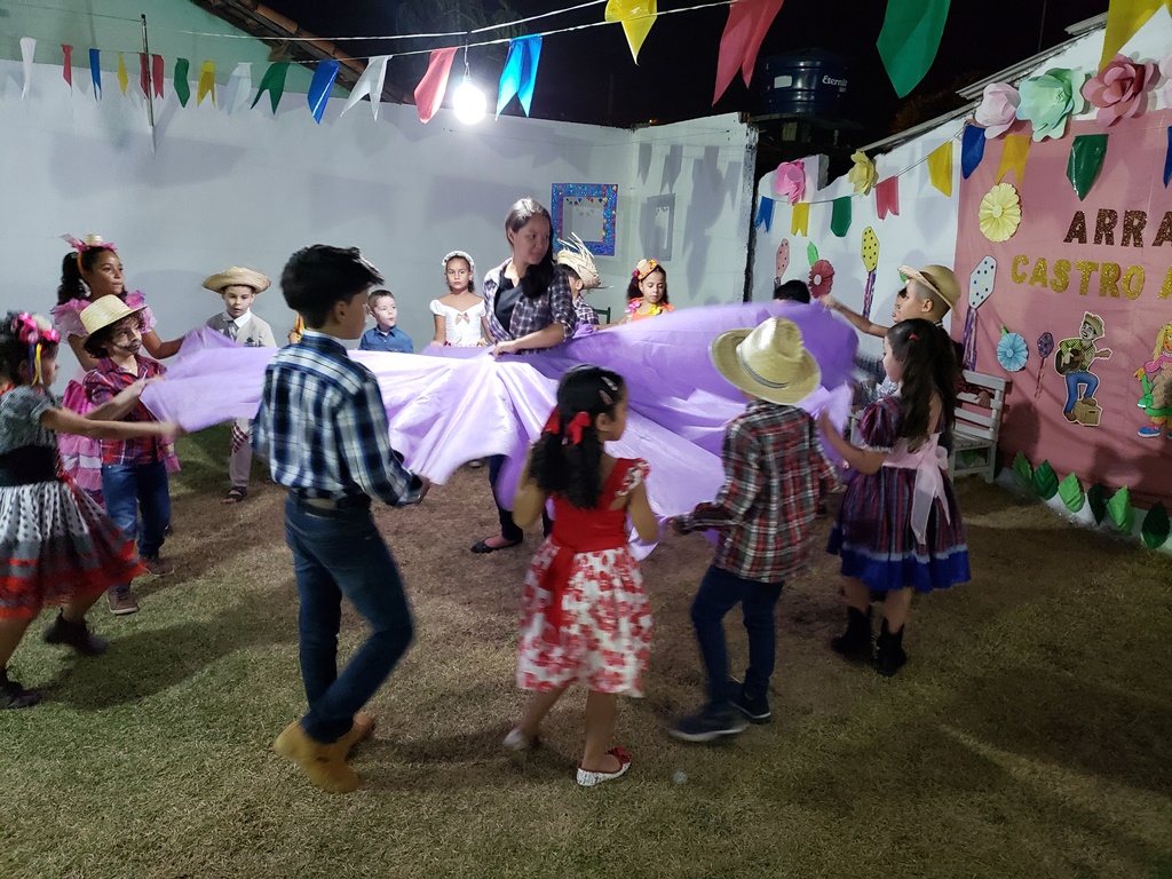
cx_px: 586
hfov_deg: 67.3
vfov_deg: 53.1
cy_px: 440
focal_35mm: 26
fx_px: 880
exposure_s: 1/40
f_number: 1.5
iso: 640
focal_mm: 4.3
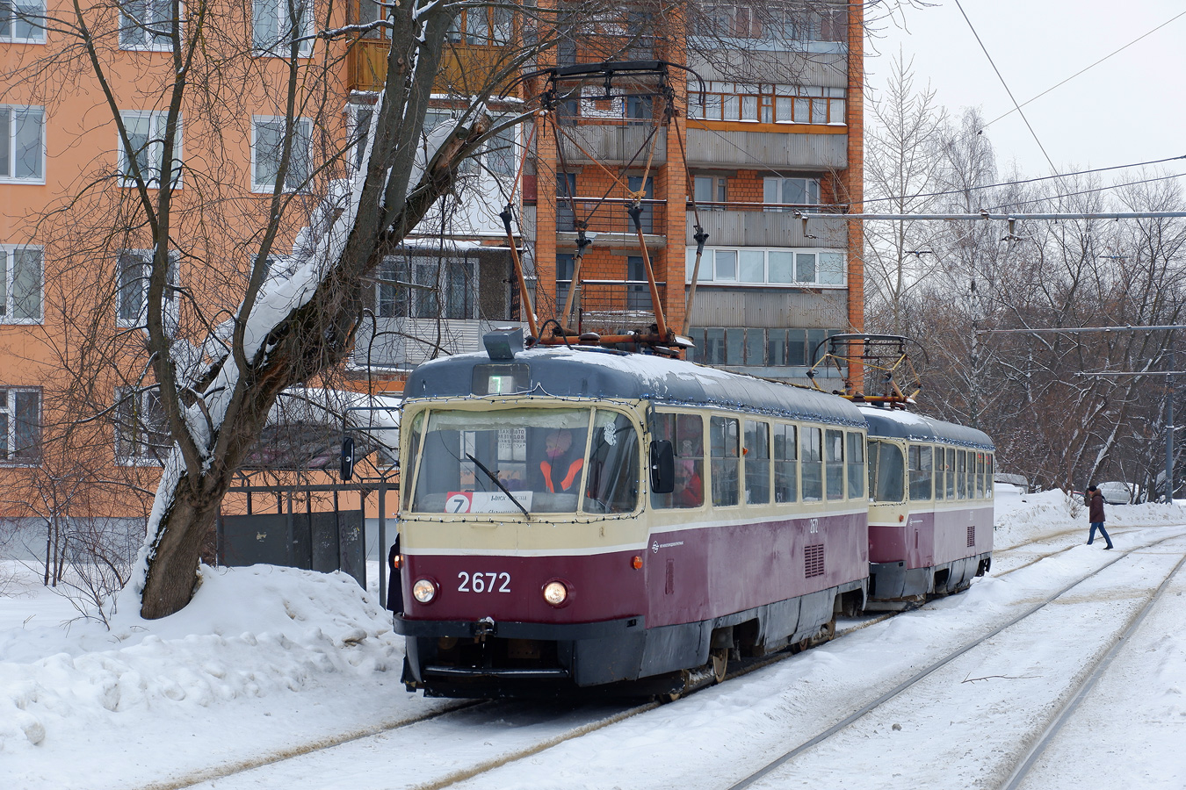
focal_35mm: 72
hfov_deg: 28.1
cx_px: 593
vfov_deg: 18.9
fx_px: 2372
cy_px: 395
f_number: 5.6
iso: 200
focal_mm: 48.4
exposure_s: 1/160
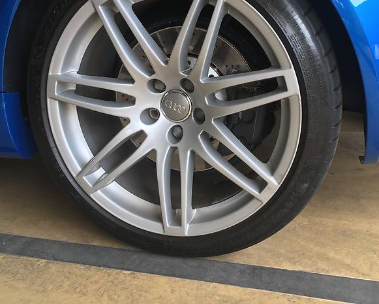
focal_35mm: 39
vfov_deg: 38.0
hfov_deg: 46.8
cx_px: 210
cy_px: 112
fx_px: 438
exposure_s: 1/100
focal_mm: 4.2
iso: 25
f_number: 2.2
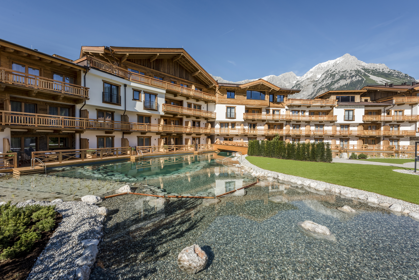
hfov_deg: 100.4
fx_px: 175
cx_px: 210
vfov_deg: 77.4
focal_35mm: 15
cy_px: 140
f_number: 13
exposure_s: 1/160
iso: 200
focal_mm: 15
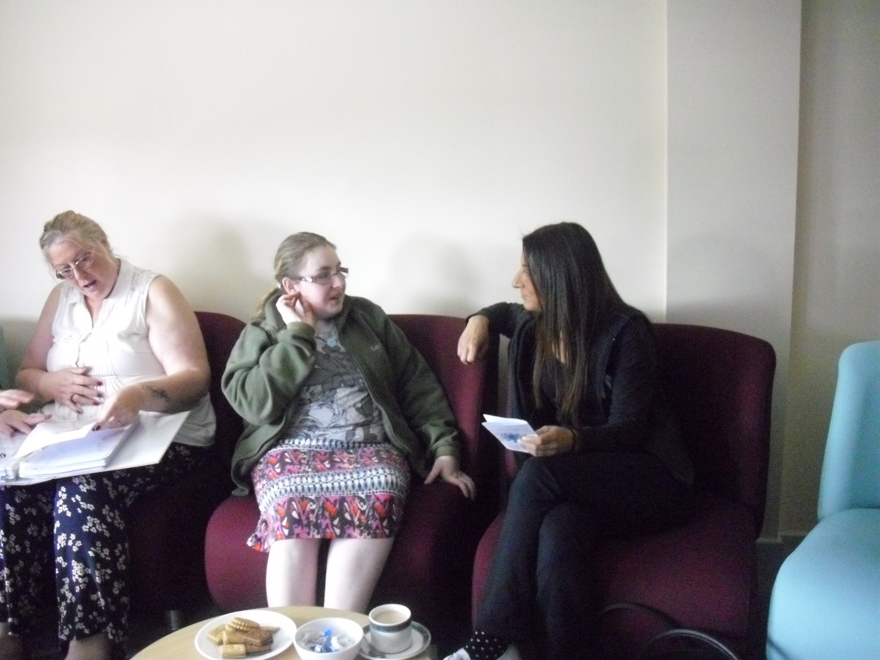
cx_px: 440
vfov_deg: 37.7
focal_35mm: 38
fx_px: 966
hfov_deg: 49.0
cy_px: 330
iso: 800
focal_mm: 6.2
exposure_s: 1/80
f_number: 2.8
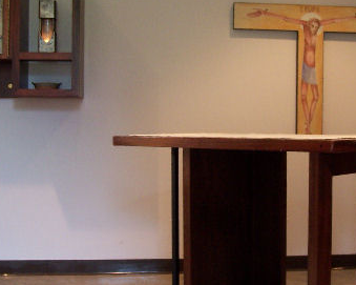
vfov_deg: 24.2
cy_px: 145
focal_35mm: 63
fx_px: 664
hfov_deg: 29.9
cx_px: 228
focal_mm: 6.3
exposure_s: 1/15
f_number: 2.8
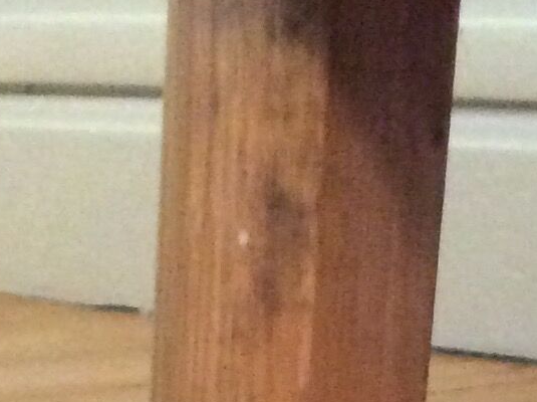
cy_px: 866
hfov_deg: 12.3
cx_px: 724
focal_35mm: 155
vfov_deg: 8.9
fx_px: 2402
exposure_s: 1/17
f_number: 2.4
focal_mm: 3.3
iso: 400
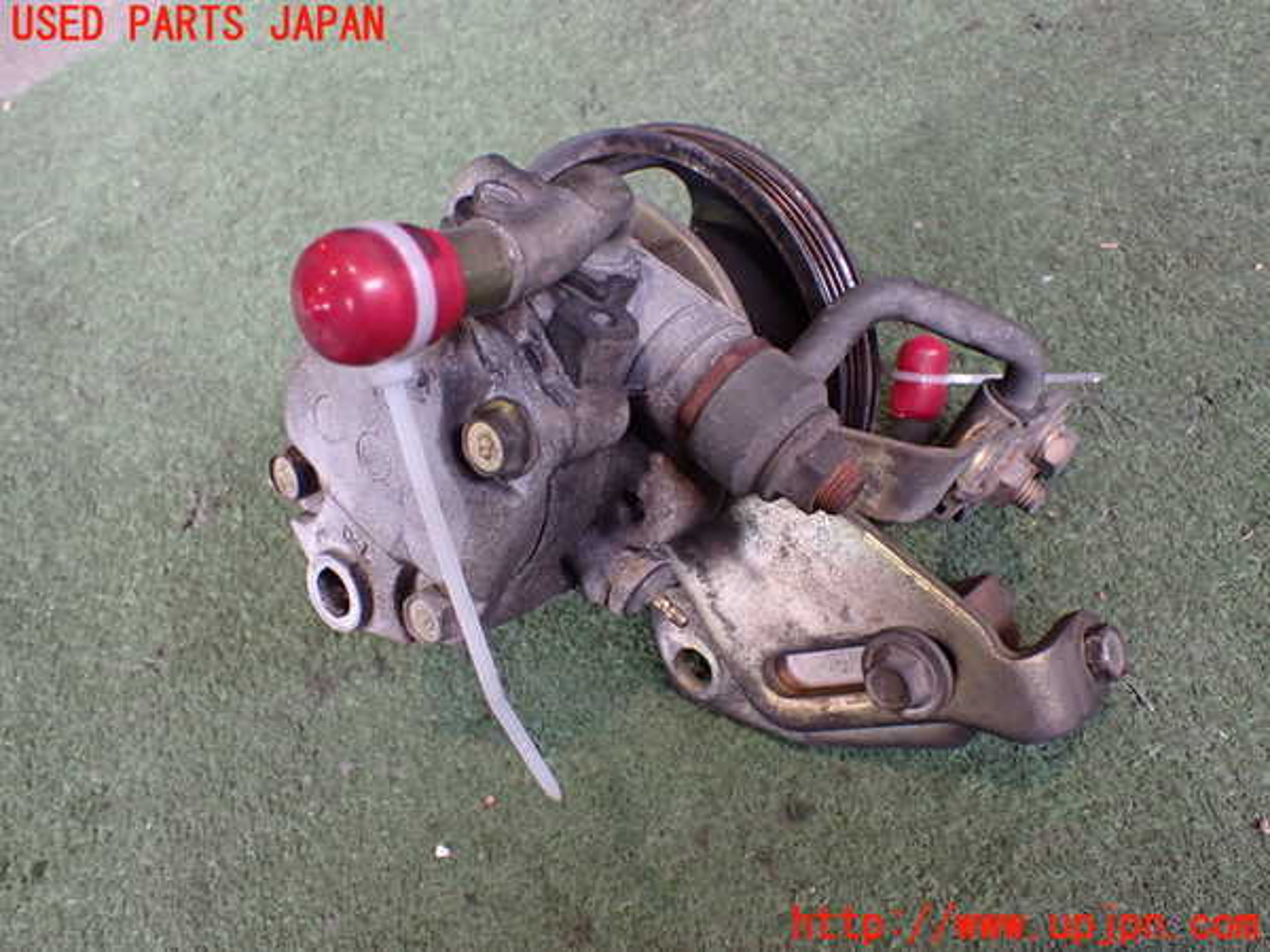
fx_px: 1174
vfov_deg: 44.2
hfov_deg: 56.8
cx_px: 635
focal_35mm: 32
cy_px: 476
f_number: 2.4
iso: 500
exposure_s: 1/125
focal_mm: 5.79
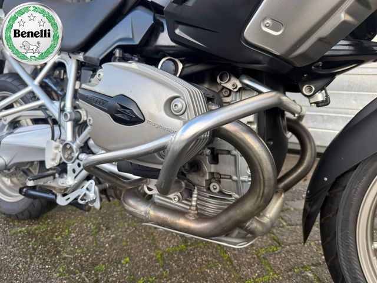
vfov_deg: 56.8
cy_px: 142
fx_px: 261
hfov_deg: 71.6
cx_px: 188
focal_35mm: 24
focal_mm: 6.76
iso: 80
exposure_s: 1/294
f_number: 1.78
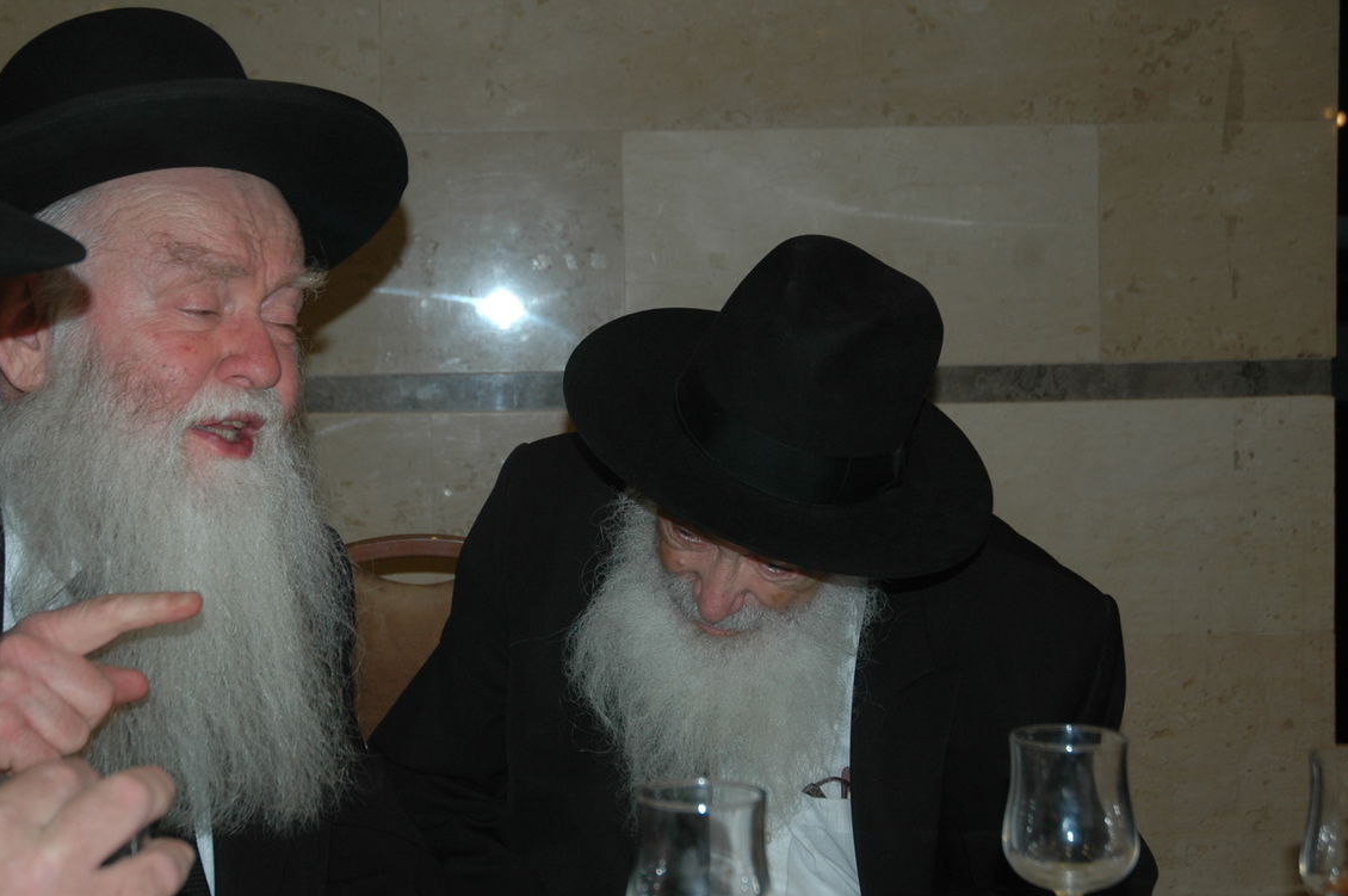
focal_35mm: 58
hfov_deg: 34.6
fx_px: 2155
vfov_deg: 23.5
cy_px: 459
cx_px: 544
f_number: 4
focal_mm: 31
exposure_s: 1/60
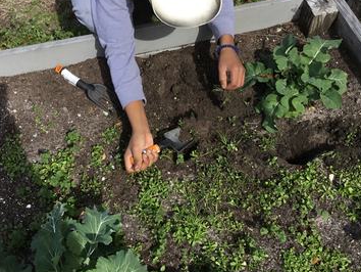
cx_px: 170
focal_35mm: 35
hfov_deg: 52.6
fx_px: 365
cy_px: 123
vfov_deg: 40.7
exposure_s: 1/823
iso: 25
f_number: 2.4
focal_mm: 3.3
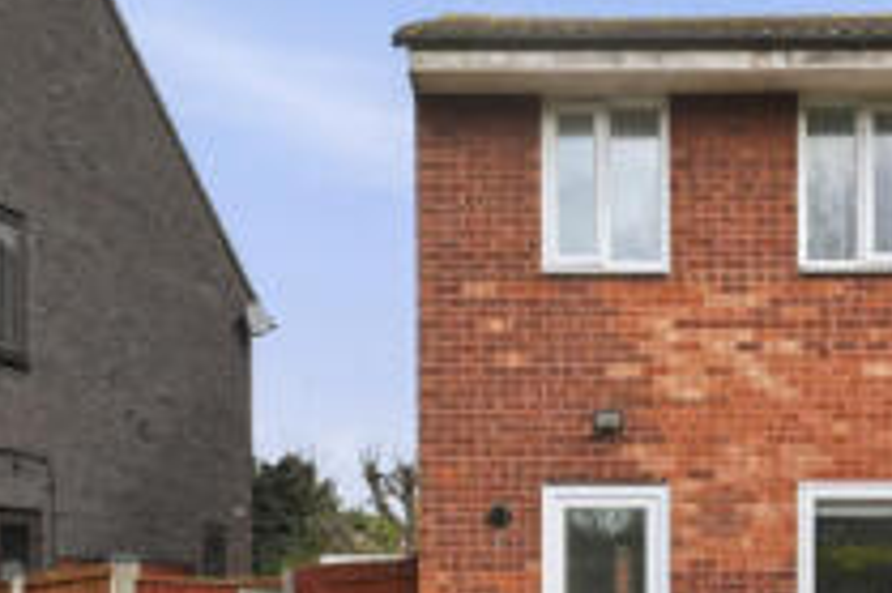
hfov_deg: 41.8
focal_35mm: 47
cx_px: 523
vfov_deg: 28.6
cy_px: 284
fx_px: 1164
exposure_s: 1/320
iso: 100
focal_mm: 15
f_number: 5
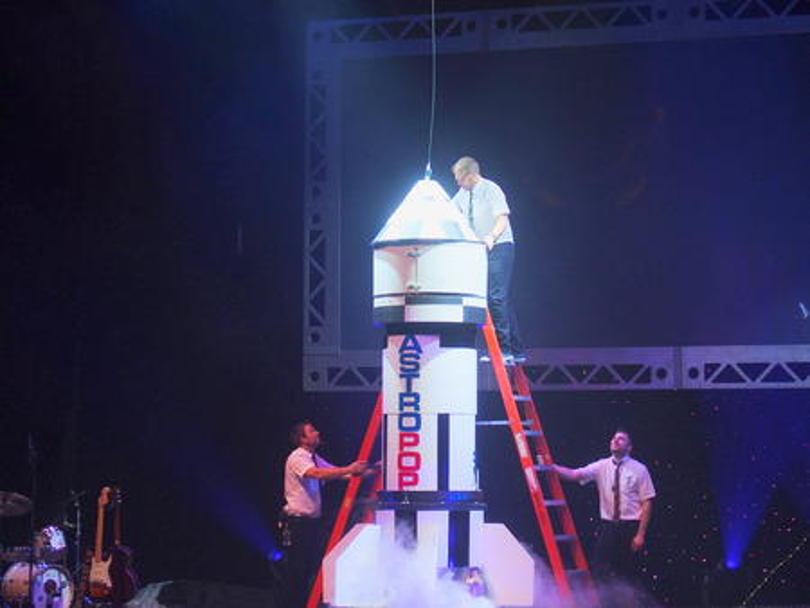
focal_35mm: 112
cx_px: 405
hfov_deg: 17.6
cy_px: 304
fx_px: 2622
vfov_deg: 13.2
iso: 160
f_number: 2.8
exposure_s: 1/200
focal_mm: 24
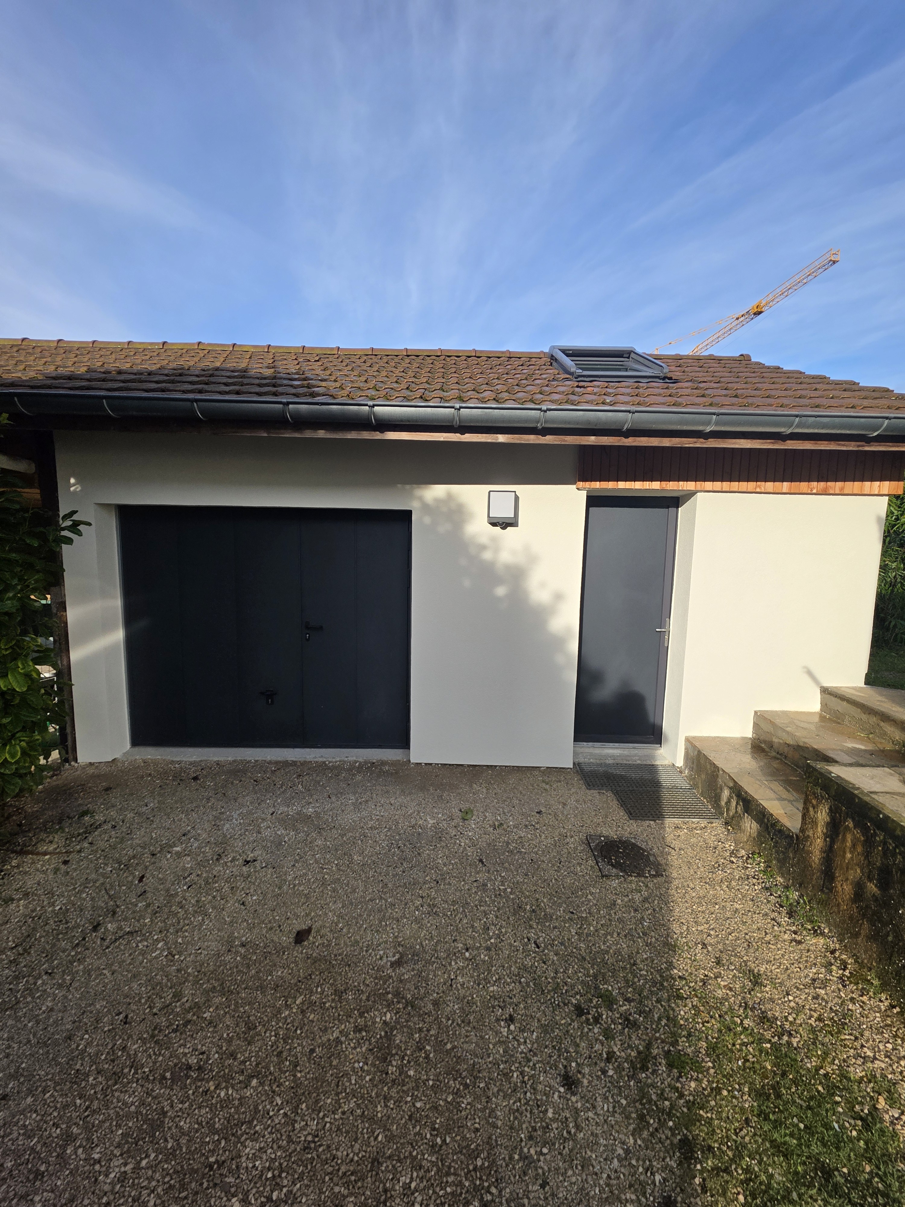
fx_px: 453
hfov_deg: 89.9
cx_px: 452
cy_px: 604
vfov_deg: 106.2
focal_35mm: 13
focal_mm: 2.2
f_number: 1.9
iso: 64
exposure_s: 1/2000
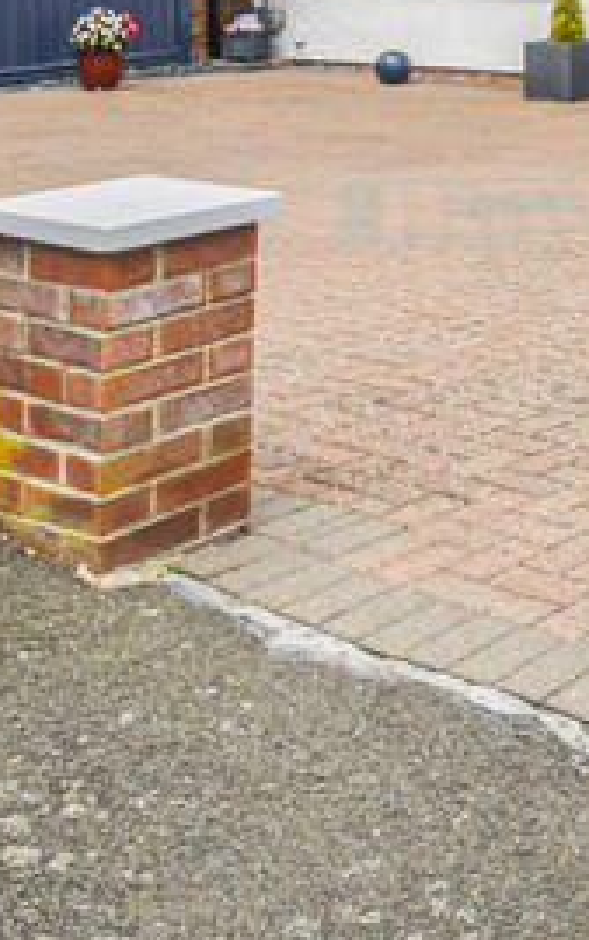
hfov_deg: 19.3
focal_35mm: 58
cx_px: 910
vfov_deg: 30.7
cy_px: -138
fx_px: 1488
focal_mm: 10
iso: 100
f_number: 8
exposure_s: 1/320
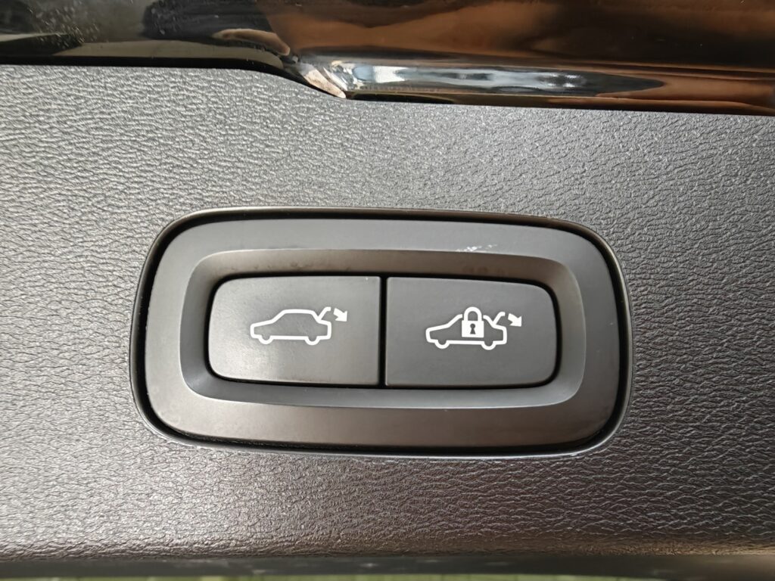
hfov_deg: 73.9
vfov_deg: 58.9
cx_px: 388
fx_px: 515
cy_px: 290
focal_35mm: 23
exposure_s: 1/33
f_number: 2
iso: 320
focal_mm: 1.82
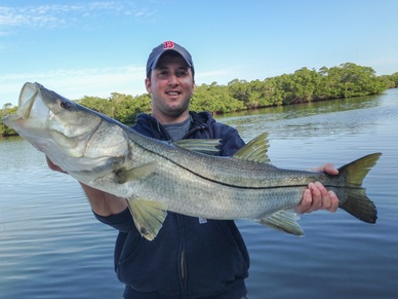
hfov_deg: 54.0
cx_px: 198
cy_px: 150
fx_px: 391
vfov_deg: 41.8
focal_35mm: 34
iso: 50
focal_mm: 4.12
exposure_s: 1/809
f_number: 2.4
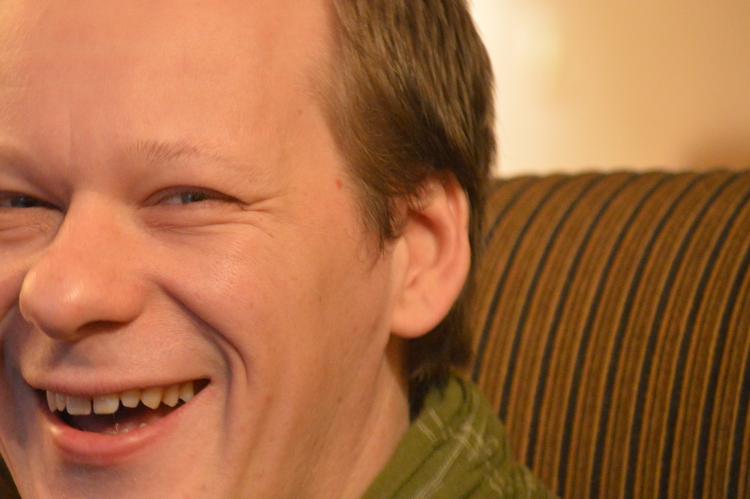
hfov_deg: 8.2
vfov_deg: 5.4
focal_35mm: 252
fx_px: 5245
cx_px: 164
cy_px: 234
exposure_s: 1/10
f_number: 4.5
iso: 3200
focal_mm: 102
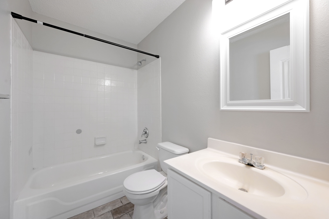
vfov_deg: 81.1
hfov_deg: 104.3
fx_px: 128
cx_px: 164
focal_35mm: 14
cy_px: 110
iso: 1250
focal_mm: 14
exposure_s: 1/6
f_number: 8
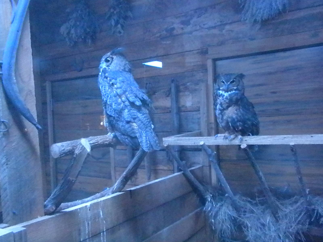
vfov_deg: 38.7
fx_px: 345
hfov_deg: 50.1
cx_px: 162
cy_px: 121
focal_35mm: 37
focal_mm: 6.6
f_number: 3.5
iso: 3200
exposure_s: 1/4
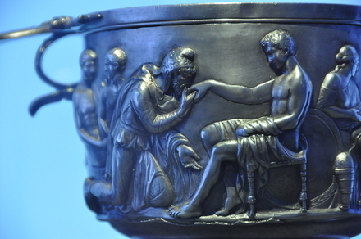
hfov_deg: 6.9
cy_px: 120
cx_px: 180
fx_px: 3004
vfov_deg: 4.6
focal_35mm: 300
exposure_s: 1/100
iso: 3200
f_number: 5.6
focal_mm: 200
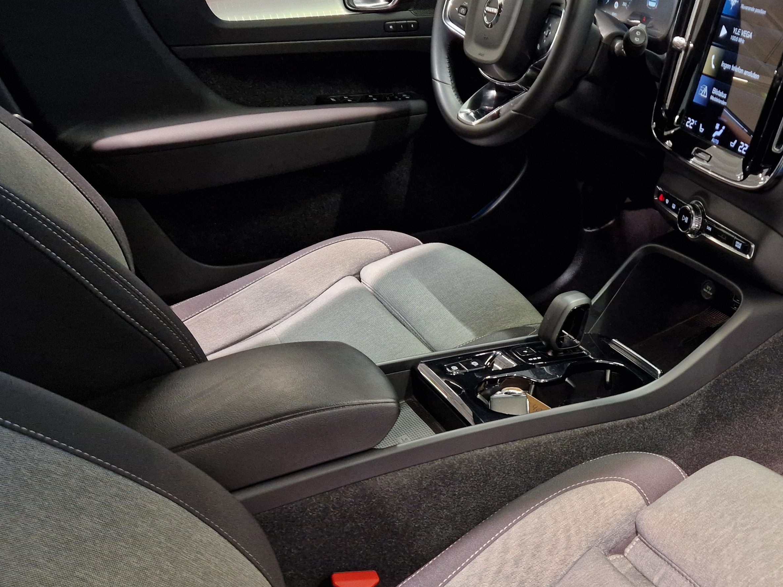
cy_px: 309
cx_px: 626
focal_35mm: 39
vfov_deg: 36.8
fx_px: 882
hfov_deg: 45.5
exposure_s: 1/100
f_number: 1.8
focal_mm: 5.4
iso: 400
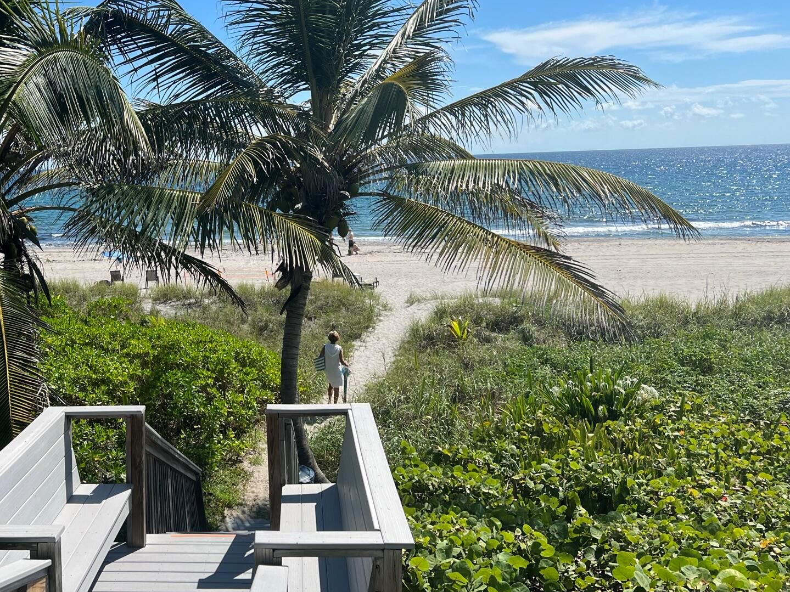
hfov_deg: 48.8
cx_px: 228
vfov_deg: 38.5
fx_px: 844
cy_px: 236
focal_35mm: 37
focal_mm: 5.7
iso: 50
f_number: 1.5
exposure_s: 1/5587
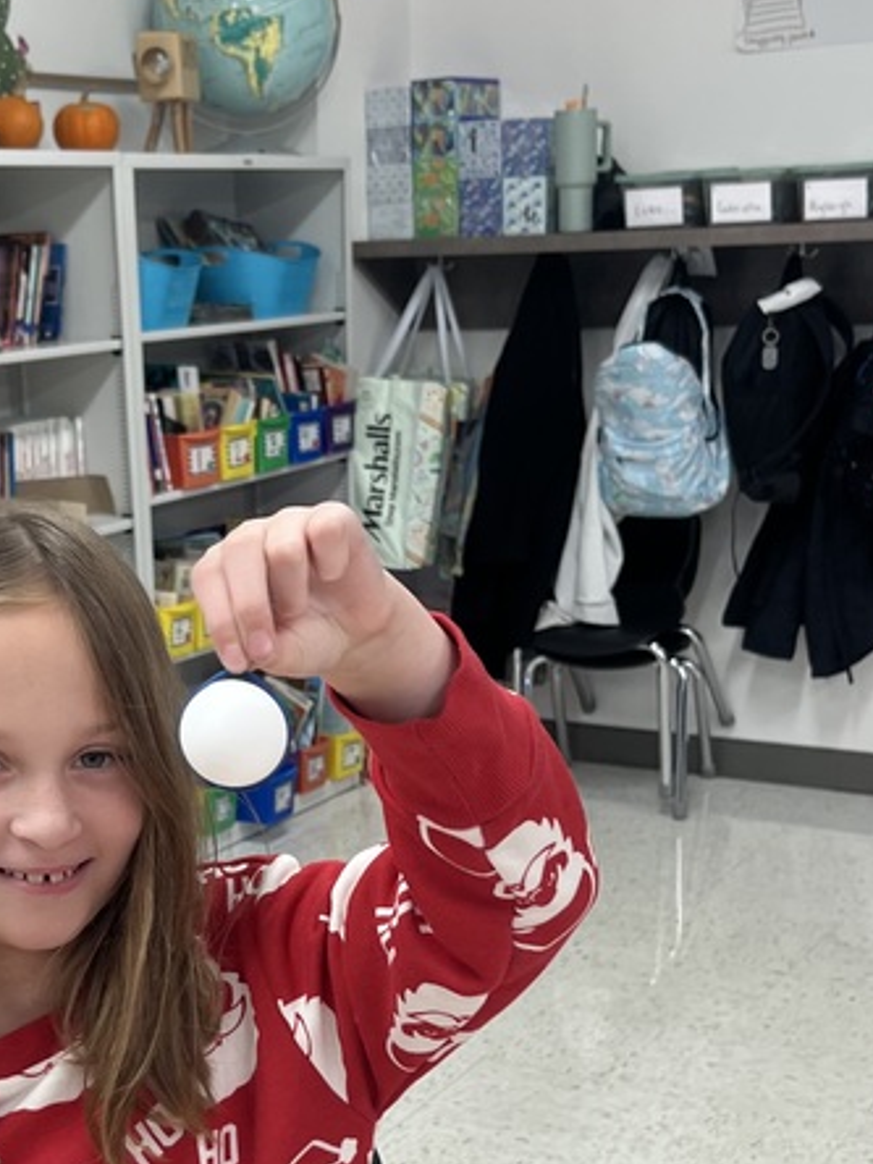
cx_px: 236
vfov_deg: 31.7
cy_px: 839
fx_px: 2018
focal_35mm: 60
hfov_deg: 24.2
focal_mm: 5.7
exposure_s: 1/120
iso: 40
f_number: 1.5
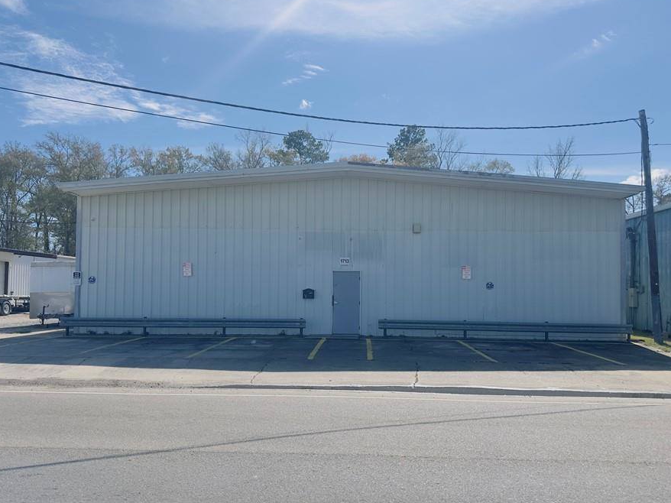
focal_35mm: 28
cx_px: 348
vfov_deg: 49.7
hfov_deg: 63.4
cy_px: 271
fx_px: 543
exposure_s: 1/7576
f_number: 1.78
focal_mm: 6.86
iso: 80
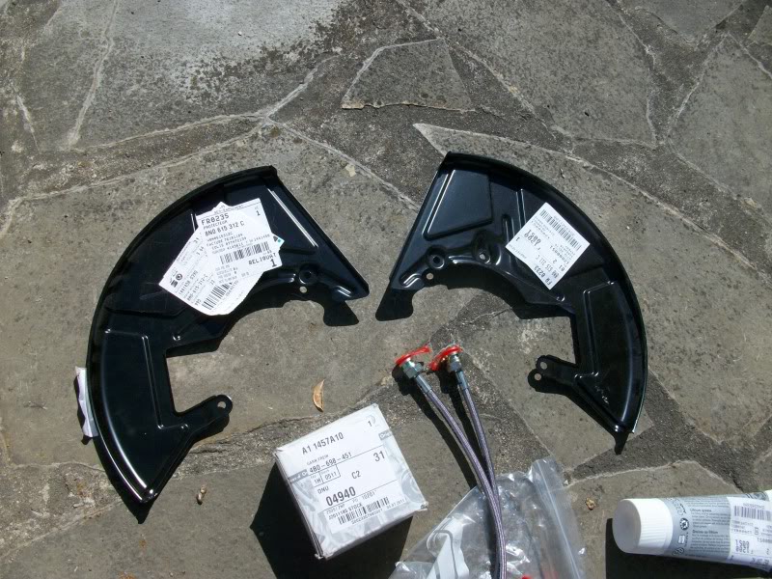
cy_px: 290
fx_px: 758
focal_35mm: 34
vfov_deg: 41.8
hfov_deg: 54.0
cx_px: 386
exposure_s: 1/582
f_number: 5.5
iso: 80
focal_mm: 5.7
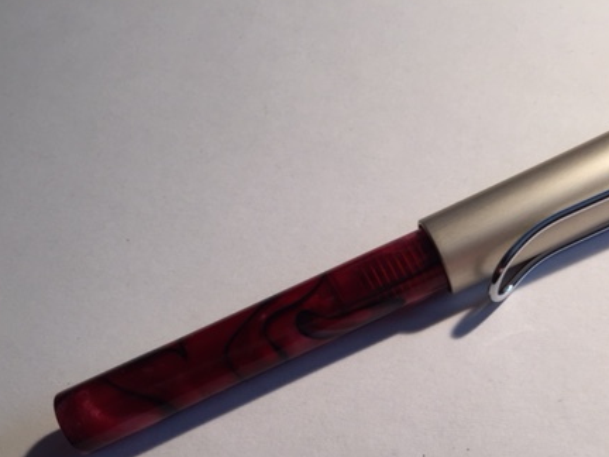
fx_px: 756
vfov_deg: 33.1
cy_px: 323
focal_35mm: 43
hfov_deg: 43.0
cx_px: 424
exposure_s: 1/50
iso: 40
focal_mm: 4.15
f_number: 2.2
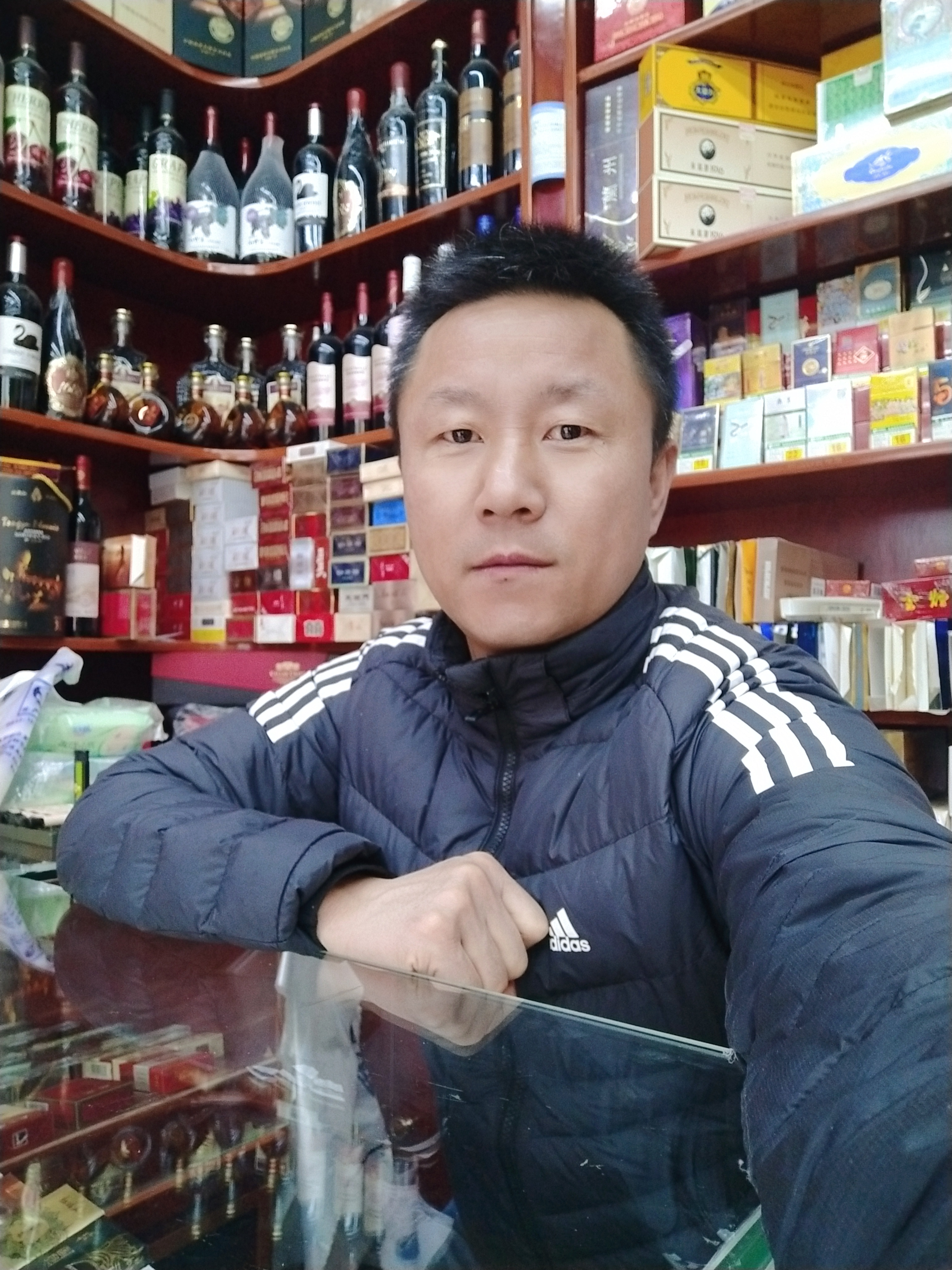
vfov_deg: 61.7
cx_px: 476
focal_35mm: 29
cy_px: 635
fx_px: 1063
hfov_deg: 48.2
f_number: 2
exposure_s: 1/33.3
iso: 455
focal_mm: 3.87
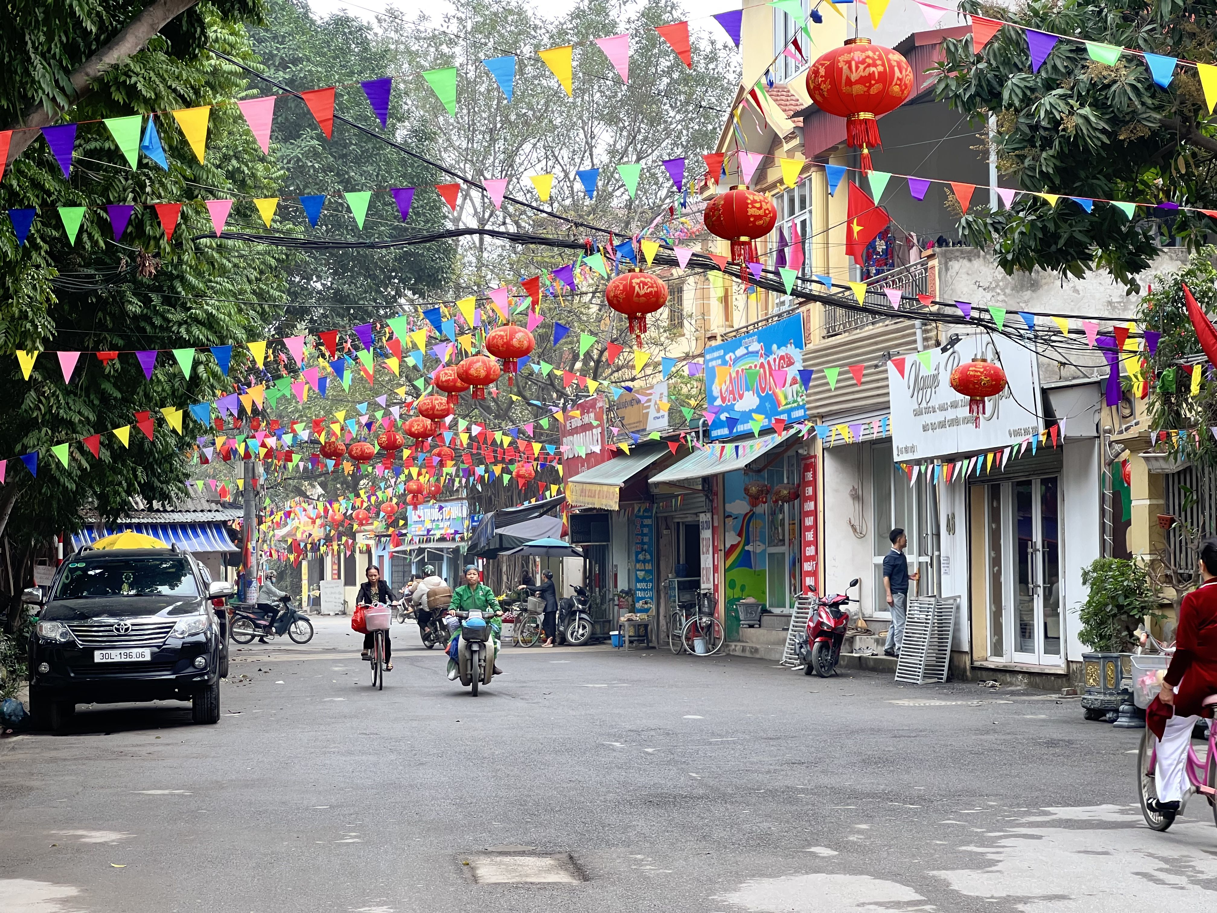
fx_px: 2707
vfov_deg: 19.1
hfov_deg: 25.3
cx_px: 608
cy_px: 456
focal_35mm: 77
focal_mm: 9
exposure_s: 1/99
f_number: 2.8
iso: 160
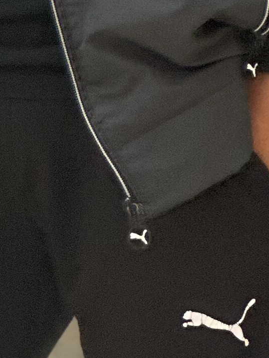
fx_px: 4477
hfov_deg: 3.4
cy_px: -536
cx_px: -172
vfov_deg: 4.5
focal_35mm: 432
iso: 125
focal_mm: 9
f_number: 2.8
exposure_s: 1/121
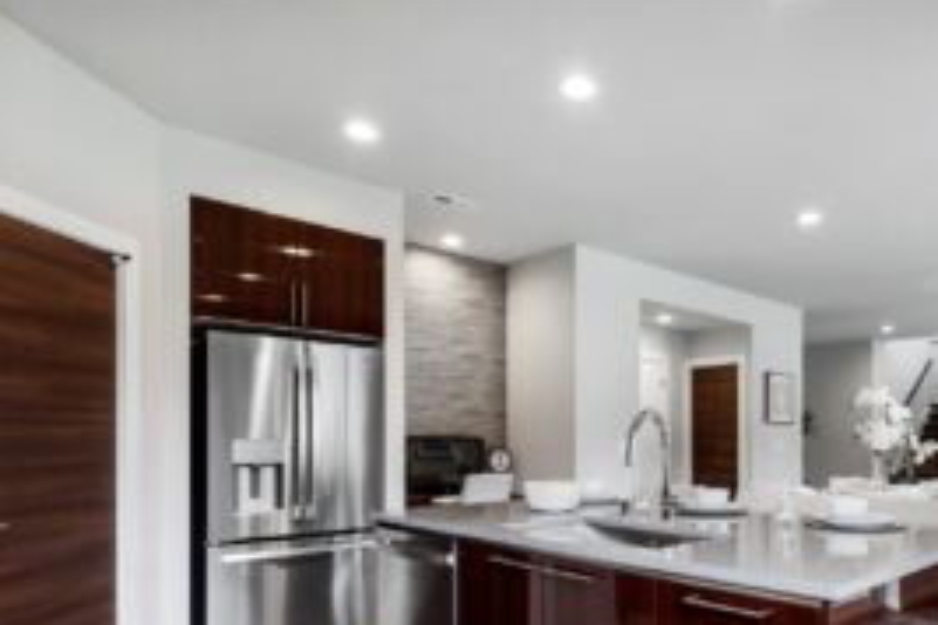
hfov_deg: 71.1
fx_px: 625
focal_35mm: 24
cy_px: 458
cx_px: 643
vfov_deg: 51.2
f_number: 9
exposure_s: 1/15
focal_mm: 16
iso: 640
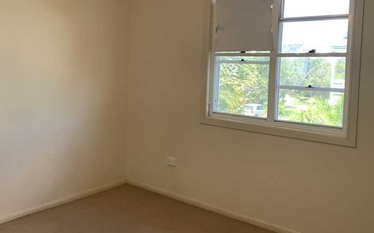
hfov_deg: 53.8
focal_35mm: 36
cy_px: 89
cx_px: 157
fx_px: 367
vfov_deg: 35.1
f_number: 1.8
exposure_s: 1/121
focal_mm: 4.25
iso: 80
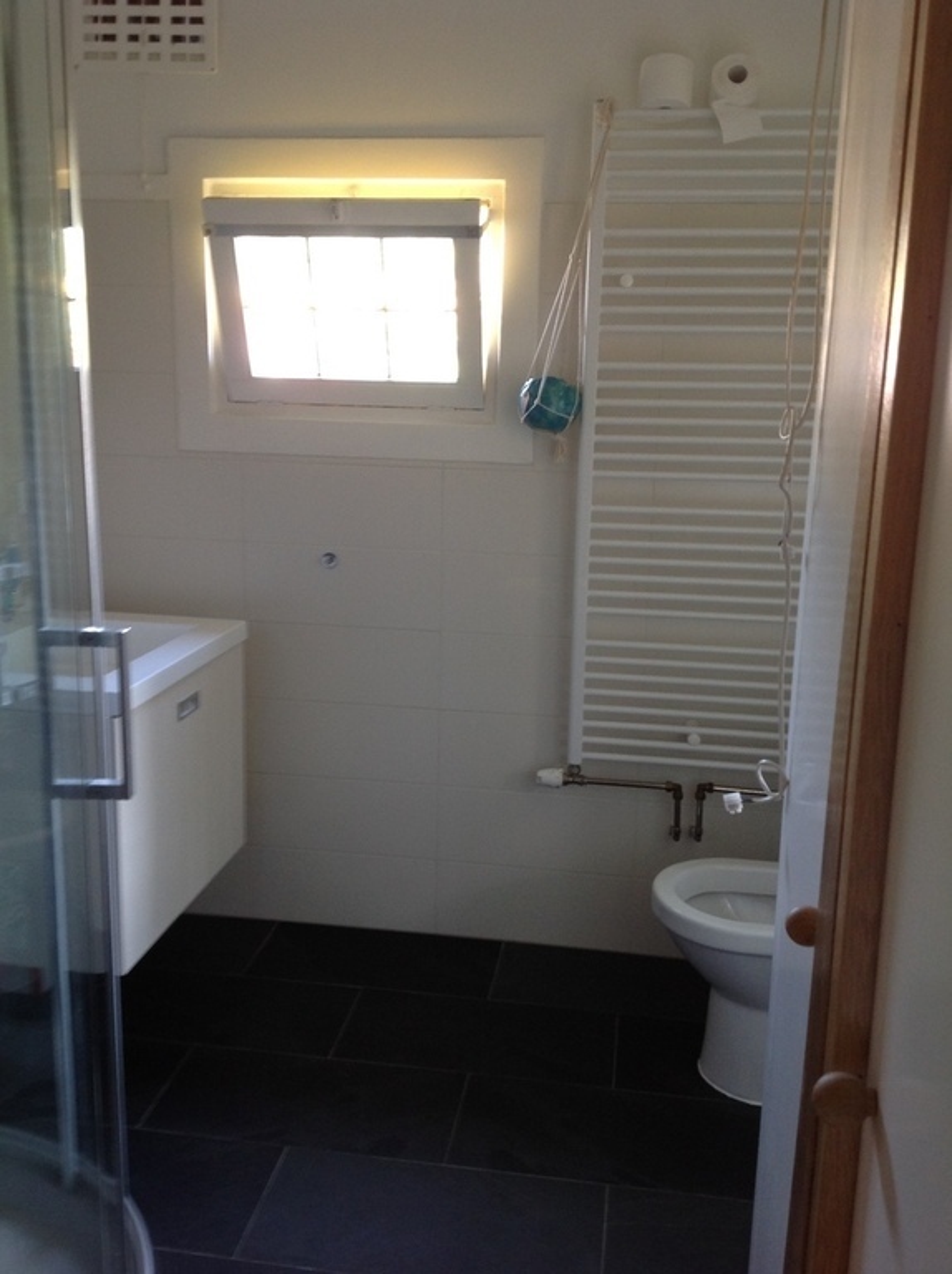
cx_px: 476
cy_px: 637
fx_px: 1286
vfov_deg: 52.7
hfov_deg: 40.6
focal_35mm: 35
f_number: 2.4
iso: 80
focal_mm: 4.28
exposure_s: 1/15
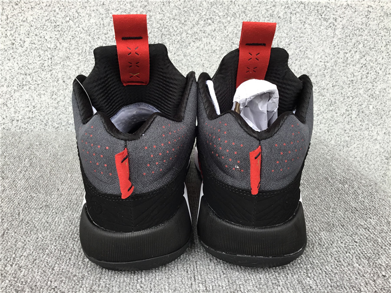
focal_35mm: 31
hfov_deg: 58.4
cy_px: 146
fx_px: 350
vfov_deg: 45.4
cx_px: 196
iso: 40
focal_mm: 3.3
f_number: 2.4
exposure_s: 1/100
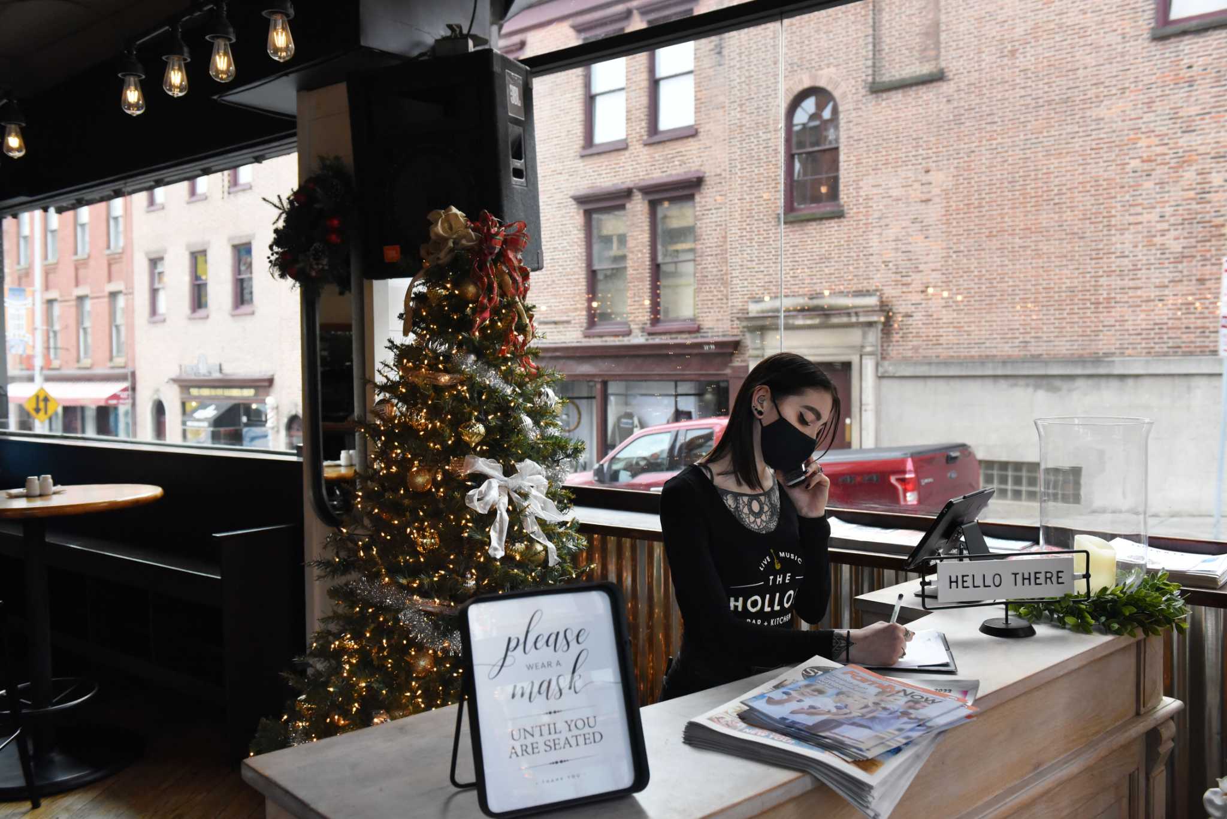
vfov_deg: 41.1
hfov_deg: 58.7
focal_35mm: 32
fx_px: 1091
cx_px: 614
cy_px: 410
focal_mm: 32
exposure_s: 1/1000
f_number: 5
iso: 3200
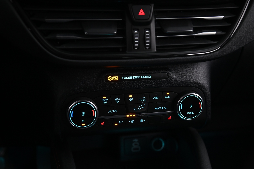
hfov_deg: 42.8
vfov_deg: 29.2
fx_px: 324
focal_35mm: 46
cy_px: 84
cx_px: 127
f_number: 4
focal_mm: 46
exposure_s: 1/13
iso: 2000
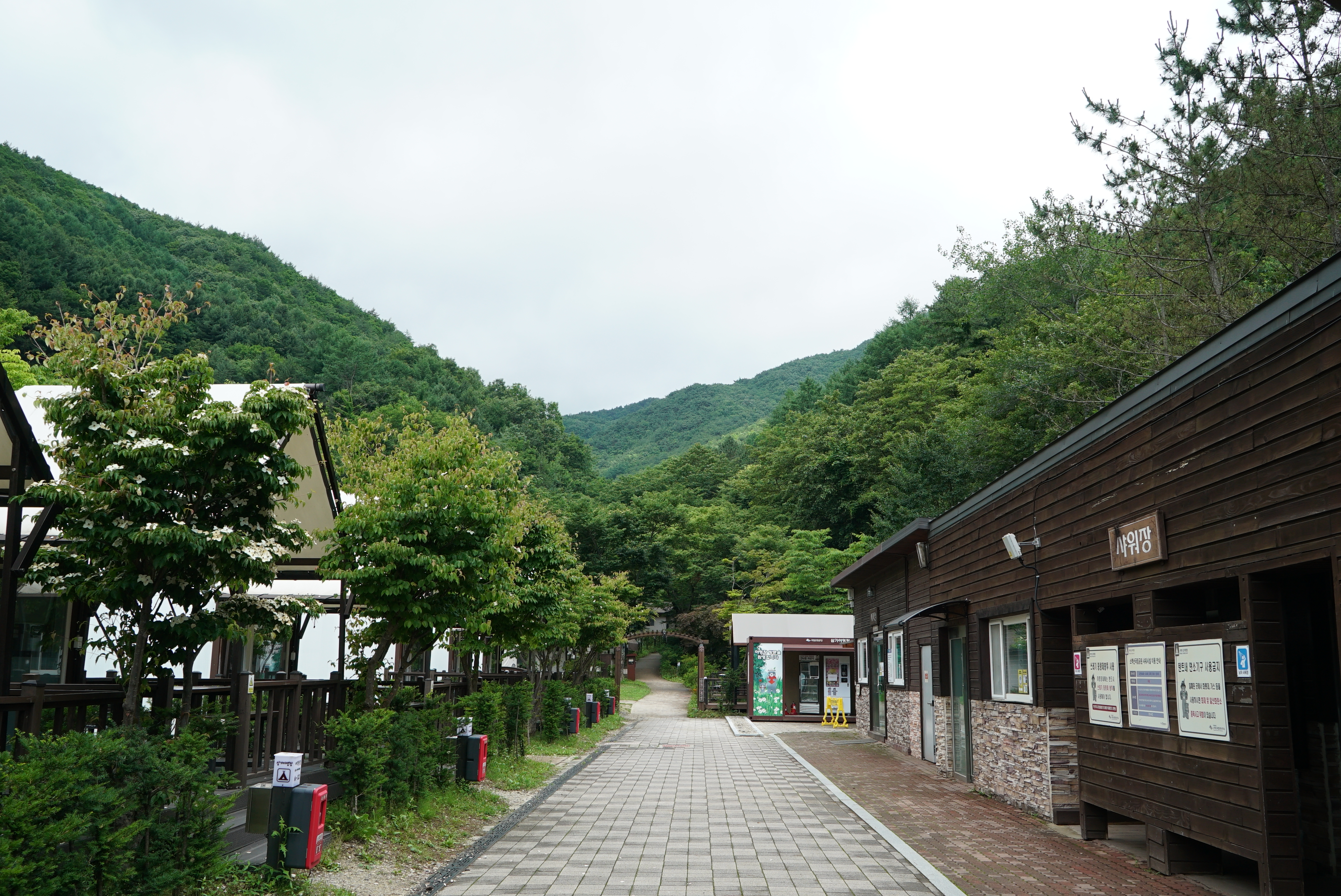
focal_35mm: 32
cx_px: 670
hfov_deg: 58.7
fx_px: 1193
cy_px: 448
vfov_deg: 41.2
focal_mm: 32
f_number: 9
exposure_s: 1/400
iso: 400
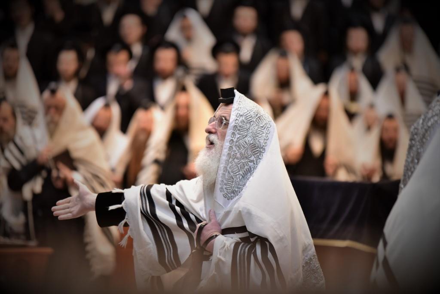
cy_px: 147
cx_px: 220
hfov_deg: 10.3
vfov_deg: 6.9
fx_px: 2445
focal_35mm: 200
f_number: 2.8
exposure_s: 1/320
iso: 1250
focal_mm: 200
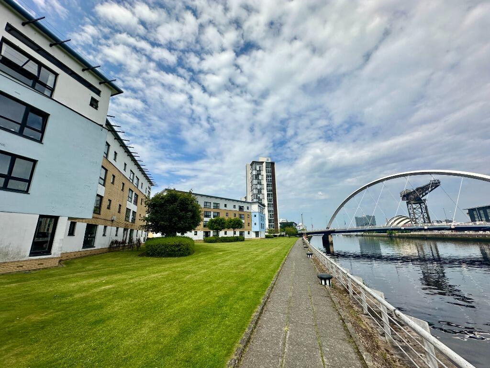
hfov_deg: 102.1
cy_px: 184
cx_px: 245
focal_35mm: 14
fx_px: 198
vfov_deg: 85.7
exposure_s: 1/3861
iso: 50
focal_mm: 2.22
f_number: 2.2
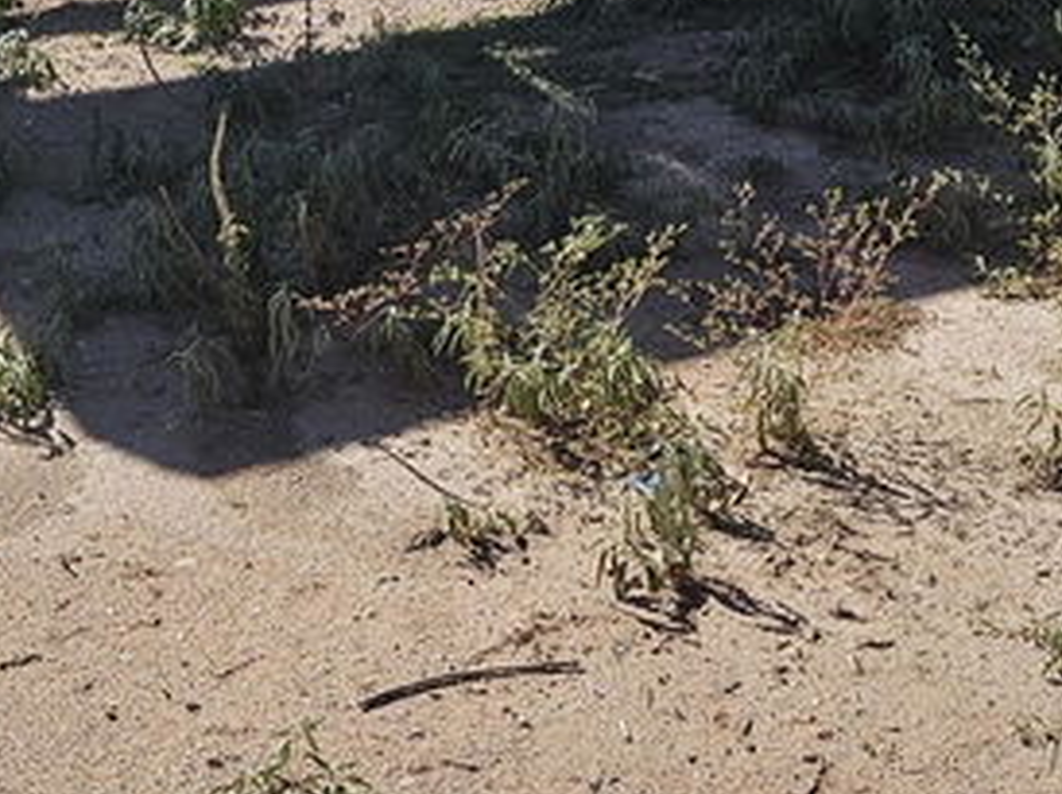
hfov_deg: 22.8
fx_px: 2636
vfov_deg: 15.4
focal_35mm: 86
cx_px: 446
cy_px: -496
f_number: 1.8
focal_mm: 5.4
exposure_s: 1/2000
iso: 25
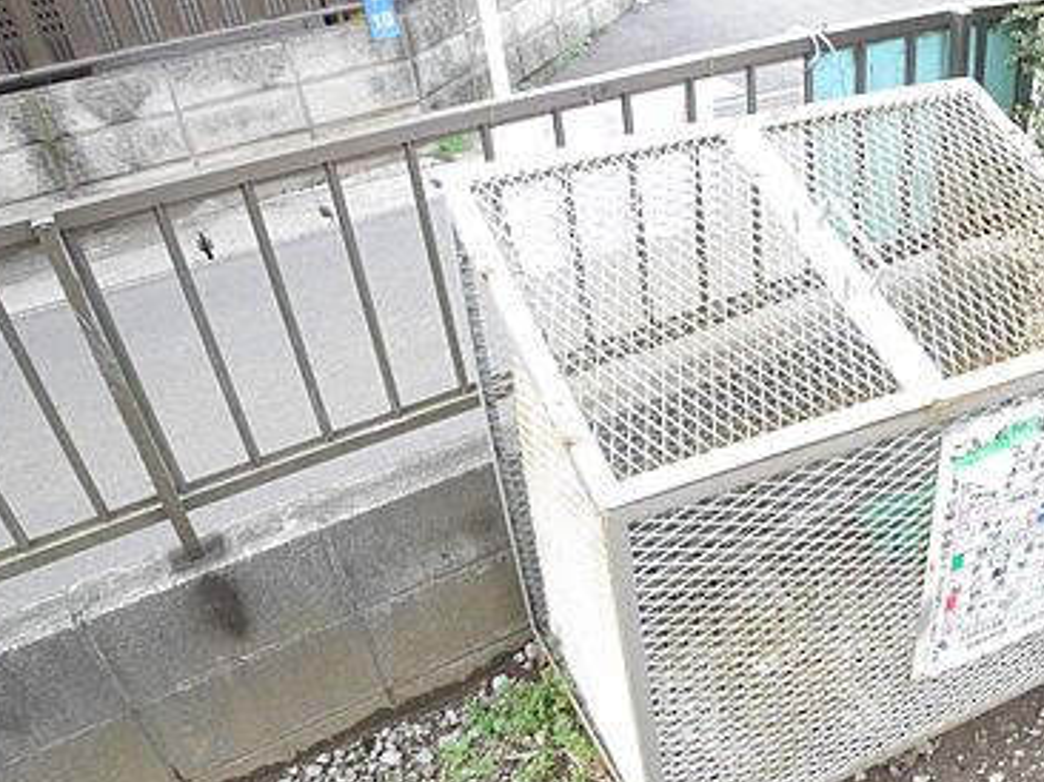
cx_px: 873
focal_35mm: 49
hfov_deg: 37.2
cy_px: 539
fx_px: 1477
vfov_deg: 29.4
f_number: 2.8
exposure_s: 1/80
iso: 100
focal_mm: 6
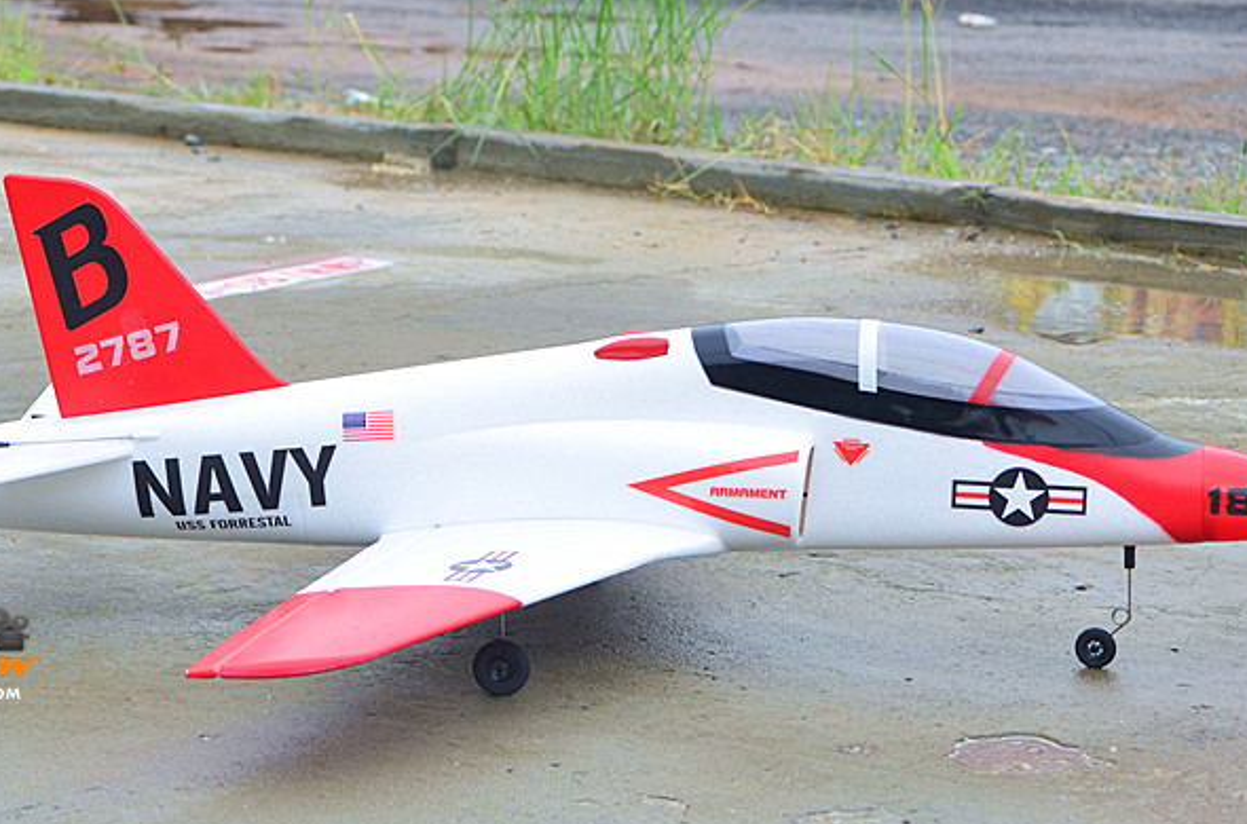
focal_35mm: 122
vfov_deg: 11.2
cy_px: 451
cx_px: 596
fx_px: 4215
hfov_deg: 16.8
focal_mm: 60
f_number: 5.6
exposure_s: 1/160
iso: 100
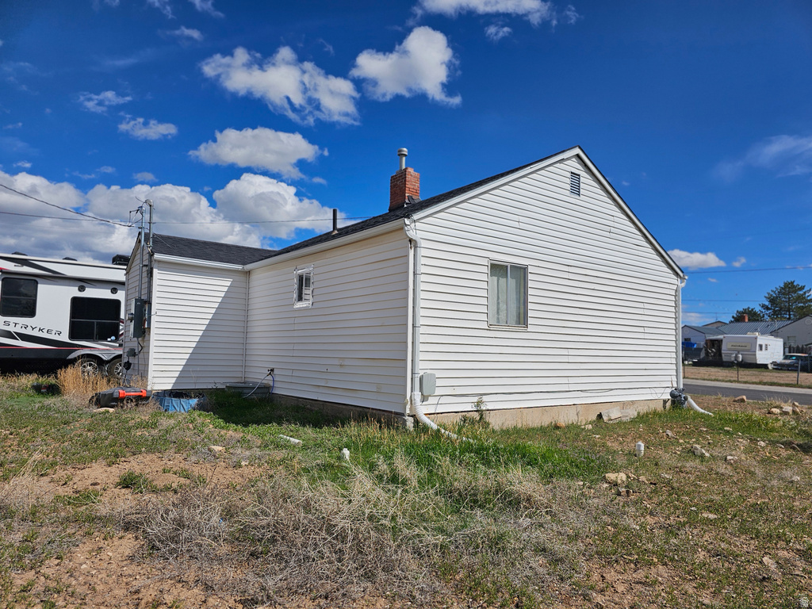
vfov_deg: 58.9
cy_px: 304
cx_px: 406
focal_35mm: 23
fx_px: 540
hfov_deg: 73.9
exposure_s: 1/2234
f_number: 1.7
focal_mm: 6.3
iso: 10
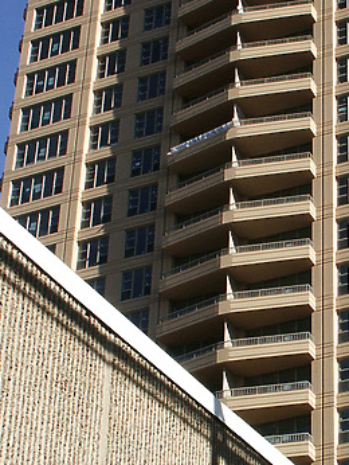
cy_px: 286
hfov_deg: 15.9
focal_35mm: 91
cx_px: 348
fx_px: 1222
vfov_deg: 21.5
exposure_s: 1/250
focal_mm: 7.18
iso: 64
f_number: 6.7
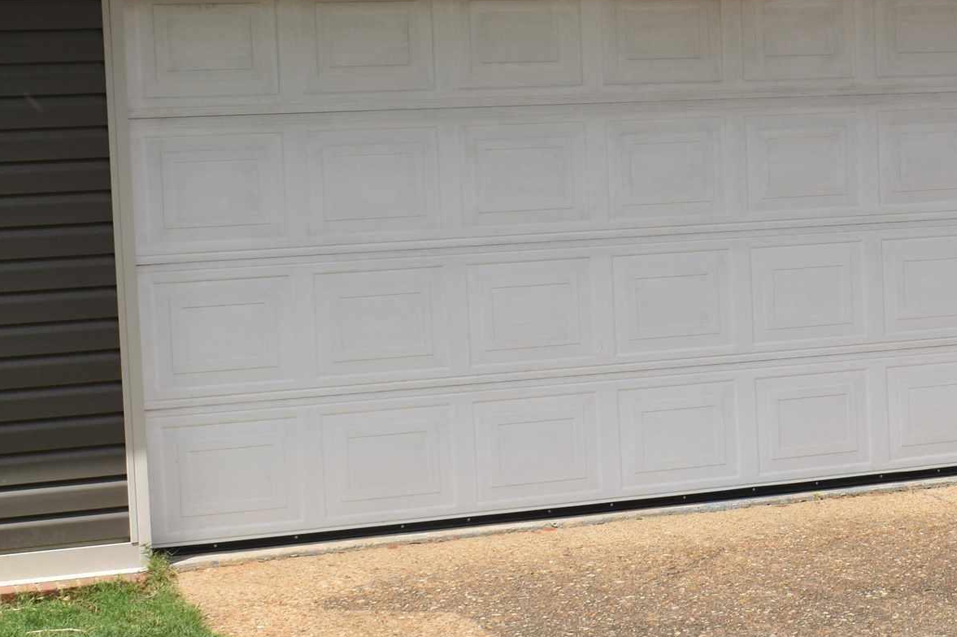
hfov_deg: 21.0
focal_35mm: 94
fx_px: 2498
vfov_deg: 14.5
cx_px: 960
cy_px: 314
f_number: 10
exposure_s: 1/400
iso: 200
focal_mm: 24
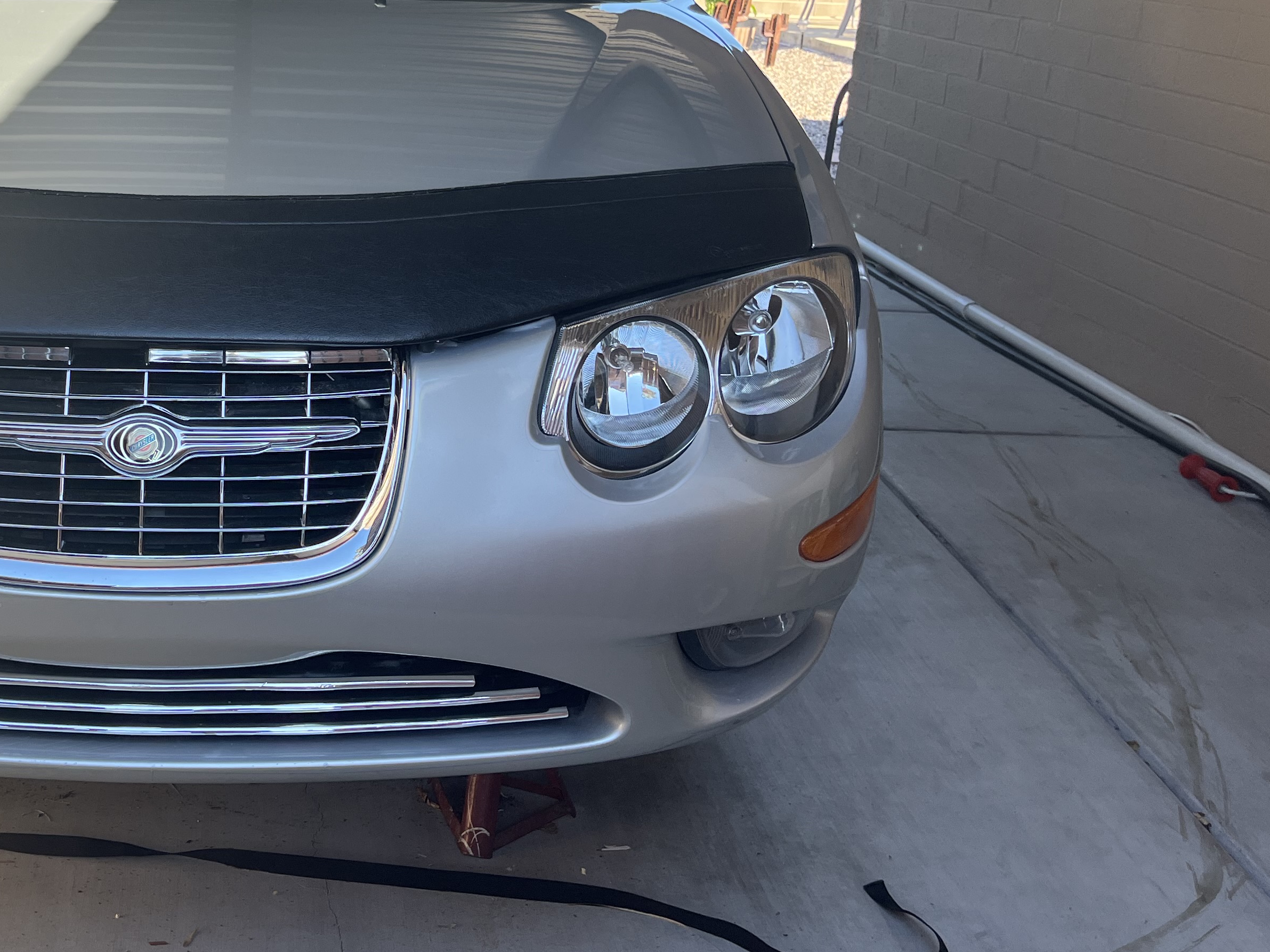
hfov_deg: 41.1
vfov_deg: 32.5
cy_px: 289
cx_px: 251
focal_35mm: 44
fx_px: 1614
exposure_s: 1/351
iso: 50
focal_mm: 5.1
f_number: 1.6
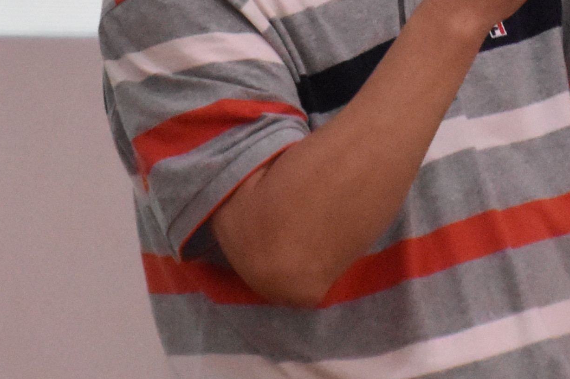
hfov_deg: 3.0
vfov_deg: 2.0
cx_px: 457
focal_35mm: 696
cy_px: -15
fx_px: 11023
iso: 4000
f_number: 5.3
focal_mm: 95
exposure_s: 1/60
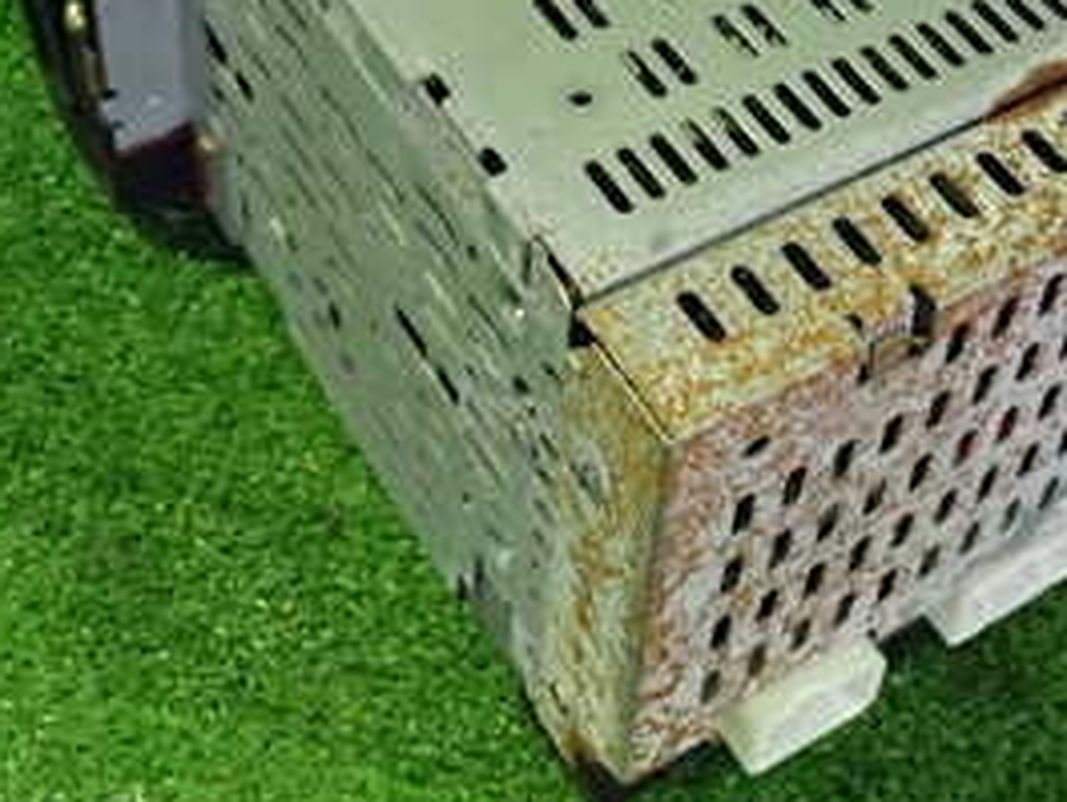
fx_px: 2097
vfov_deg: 21.2
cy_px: 89
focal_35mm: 68
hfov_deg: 28.3
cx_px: 737
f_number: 2.3
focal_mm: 5.4
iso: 800
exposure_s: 1/30
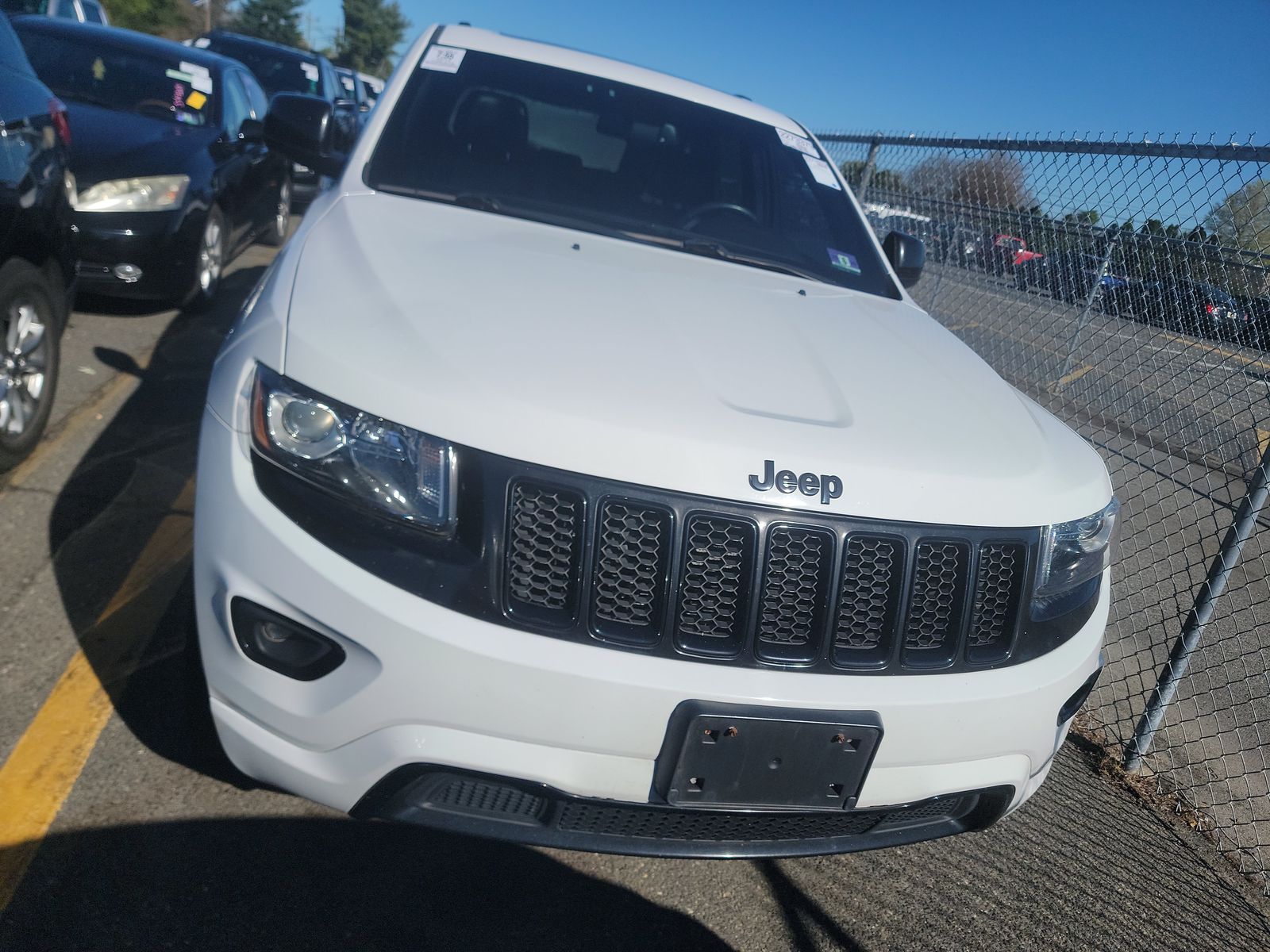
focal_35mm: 24
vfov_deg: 56.8
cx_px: 635
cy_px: 476
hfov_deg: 71.6
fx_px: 881
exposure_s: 1/1961
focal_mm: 6.7
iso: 50
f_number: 1.8
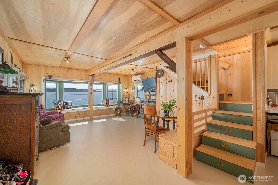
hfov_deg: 104.3
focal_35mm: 14
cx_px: 139
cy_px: 92
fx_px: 108
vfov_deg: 81.2
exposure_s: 1/30
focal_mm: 14
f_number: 6.7
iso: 250
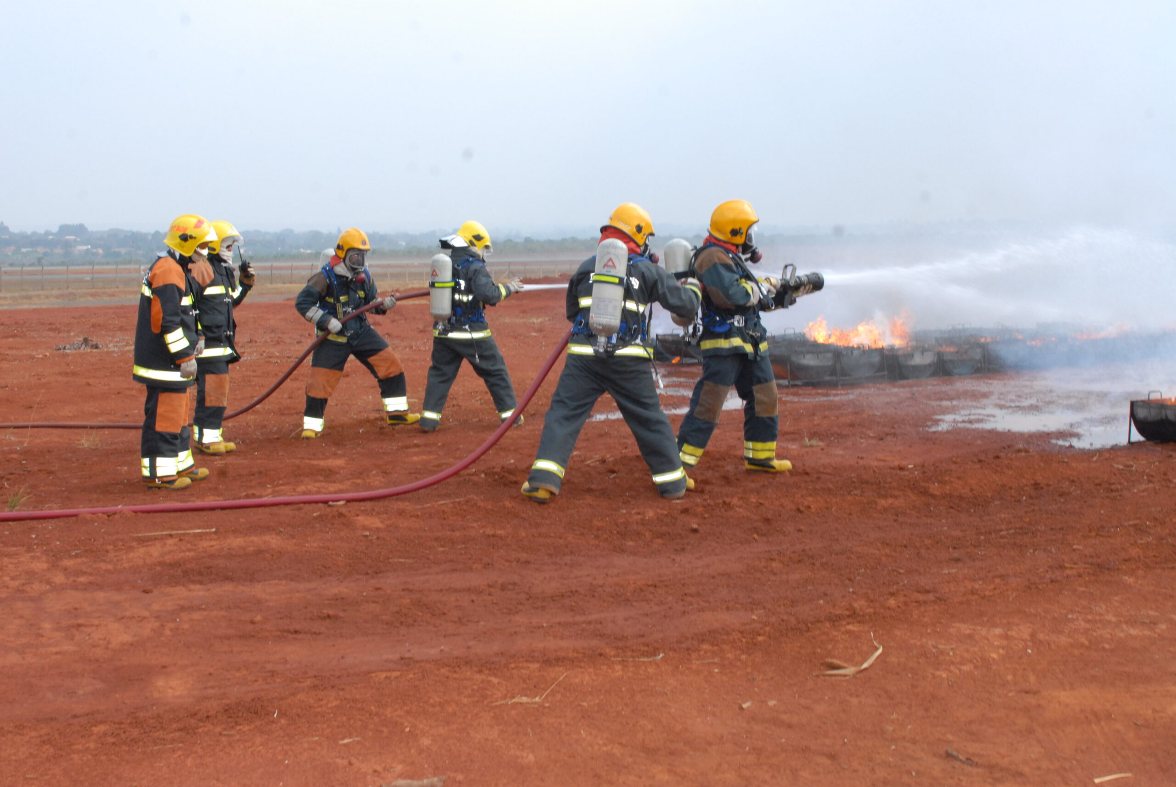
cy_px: 394
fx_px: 1374
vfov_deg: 32.0
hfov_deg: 46.3
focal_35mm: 42
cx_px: 588
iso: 500
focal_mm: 28
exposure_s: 1/250
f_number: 10
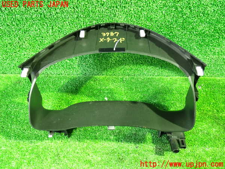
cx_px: 112
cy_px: 84
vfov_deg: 46.8
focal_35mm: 30
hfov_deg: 60.0
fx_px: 195
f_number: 2.3
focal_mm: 5.4
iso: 800
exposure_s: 1/10
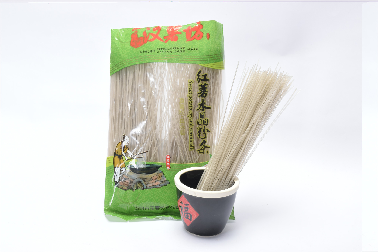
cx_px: 189
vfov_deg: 15.2
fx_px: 945
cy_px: 126
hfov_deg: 22.6
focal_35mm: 90
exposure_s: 1/125
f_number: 16
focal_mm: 60
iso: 100
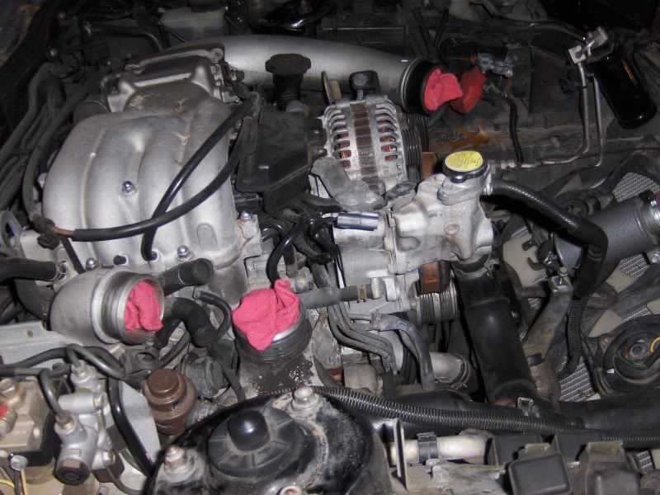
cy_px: 248
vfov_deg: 40.7
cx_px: 330
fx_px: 667
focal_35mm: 35
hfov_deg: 52.6
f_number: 2.8
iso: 100
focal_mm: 7.5
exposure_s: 1/60
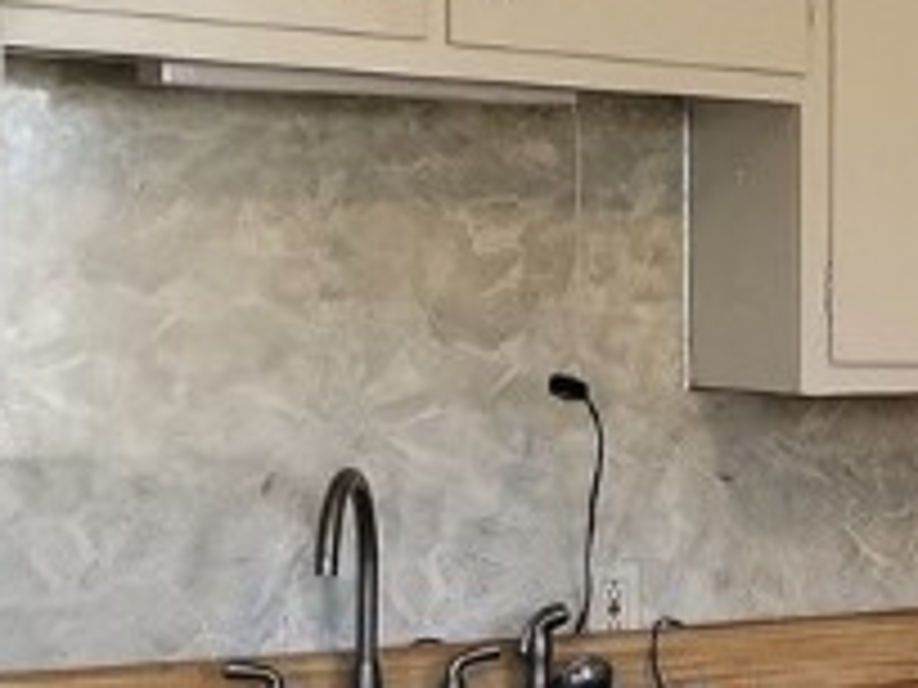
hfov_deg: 18.6
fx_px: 2599
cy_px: 436
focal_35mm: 98
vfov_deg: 15.1
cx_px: 1202
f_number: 1.7
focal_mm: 4.25
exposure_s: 1/30
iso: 200
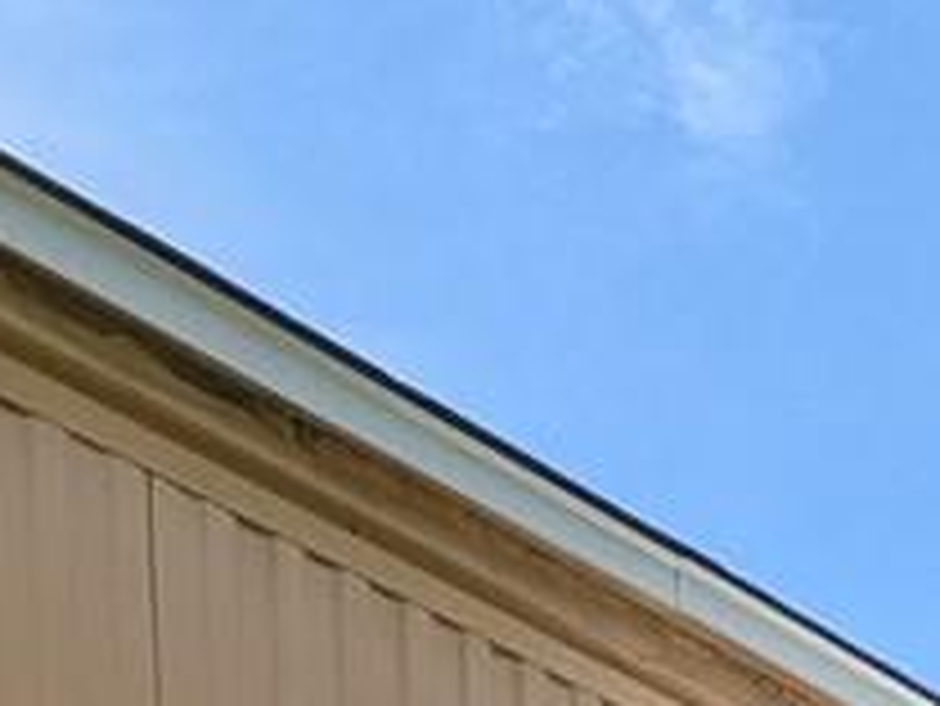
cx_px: 852
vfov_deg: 10.4
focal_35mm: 107
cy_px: 2042
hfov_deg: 18.1
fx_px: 2907
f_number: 2.2
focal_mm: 1.83
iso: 50
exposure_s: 1/2237
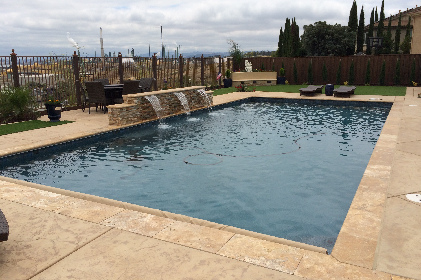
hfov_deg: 60.3
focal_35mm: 31
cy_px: 132
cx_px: 214
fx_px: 362
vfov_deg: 42.3
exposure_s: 1/4115
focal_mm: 4.15
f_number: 2.2
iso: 32
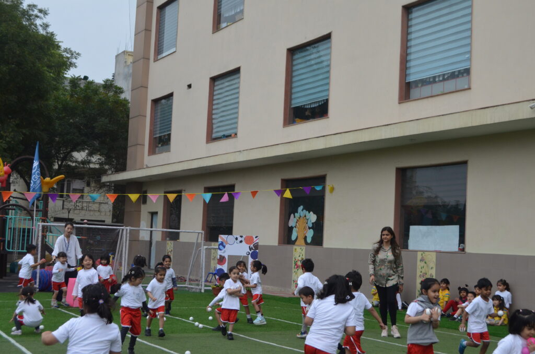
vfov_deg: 25.6
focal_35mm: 52
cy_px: 177
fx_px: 779
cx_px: 268
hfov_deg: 37.9
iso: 560
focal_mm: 35
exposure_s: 1/1000
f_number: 5
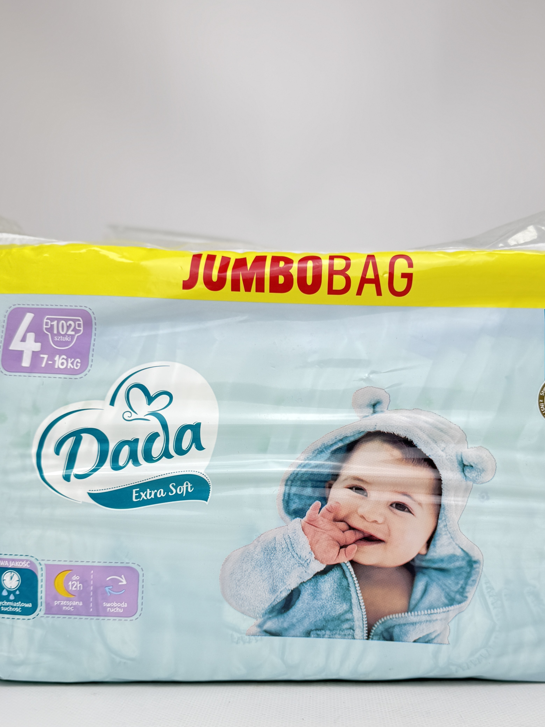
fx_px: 693
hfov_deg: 42.9
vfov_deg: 54.9
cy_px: 438
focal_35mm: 33
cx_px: 307
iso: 80
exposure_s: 1/211
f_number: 1.78
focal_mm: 6.76
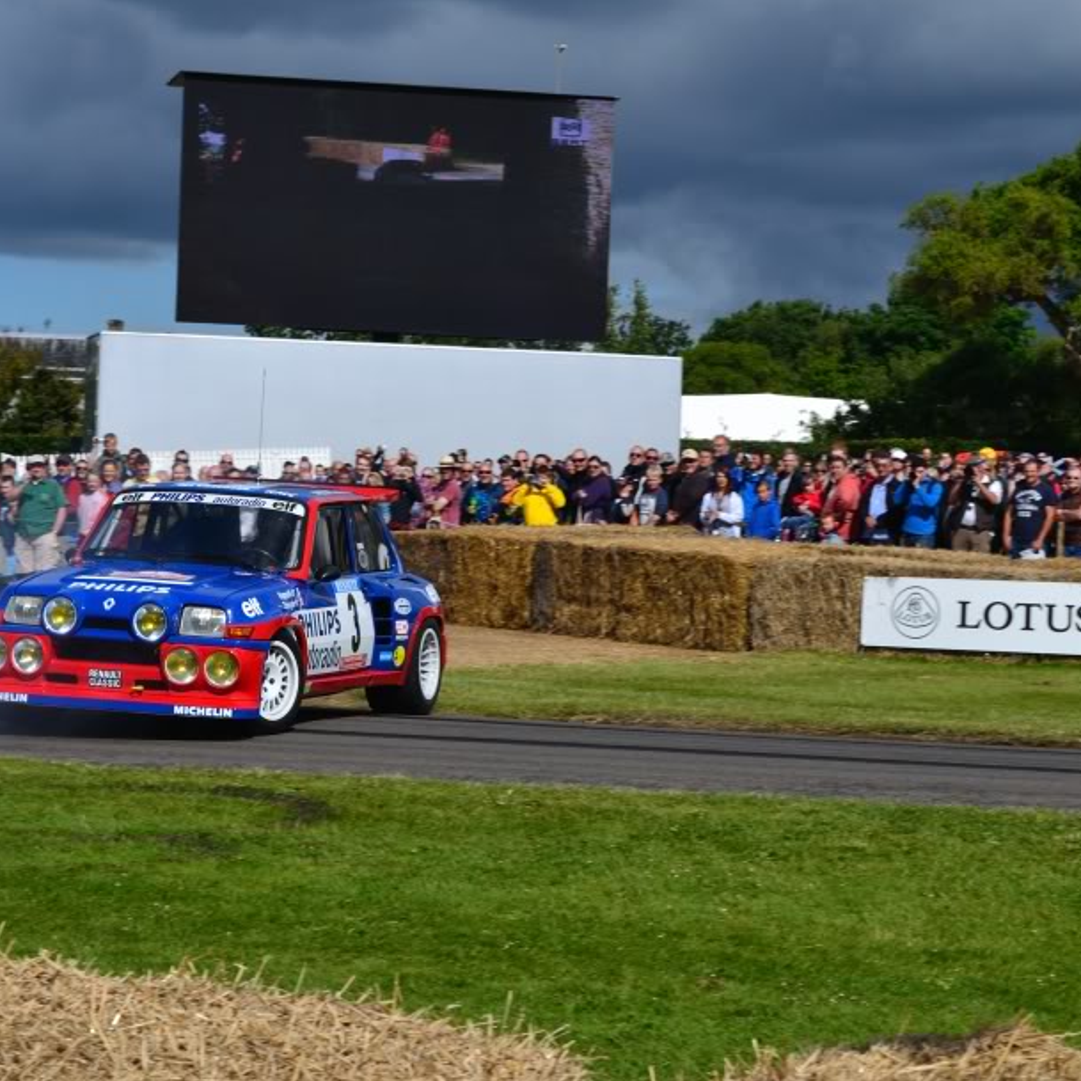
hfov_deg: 16.2
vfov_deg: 16.3
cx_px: 326
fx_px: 3780
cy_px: 531
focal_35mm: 107
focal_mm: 50
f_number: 11
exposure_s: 1/500
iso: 220
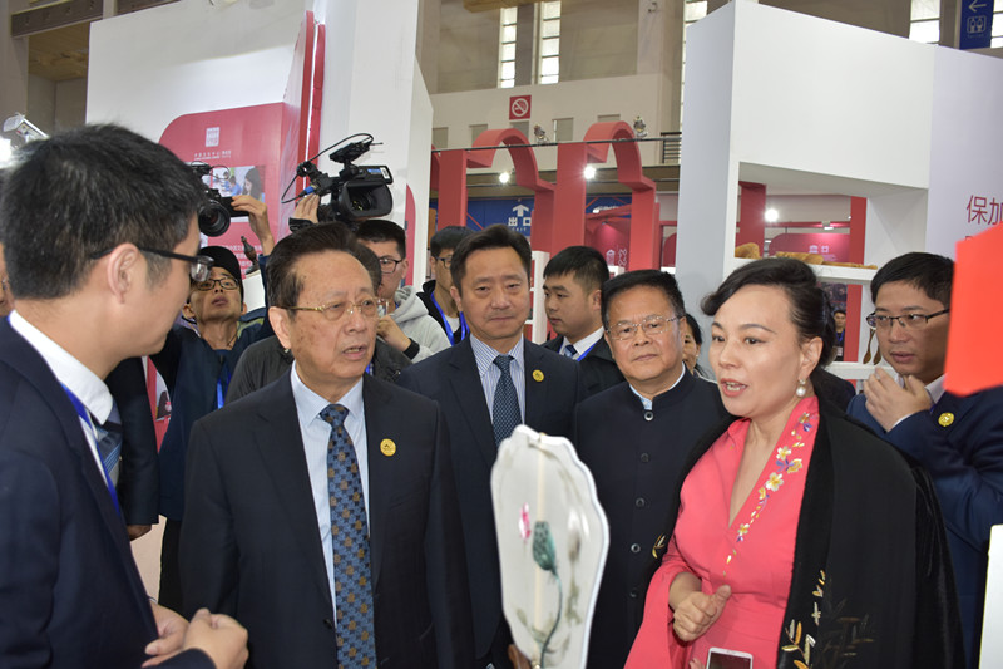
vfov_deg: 47.9
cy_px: 334
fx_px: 752
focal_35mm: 27
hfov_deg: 67.4
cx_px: 502
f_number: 3.5
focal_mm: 18
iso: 400
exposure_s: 1/125
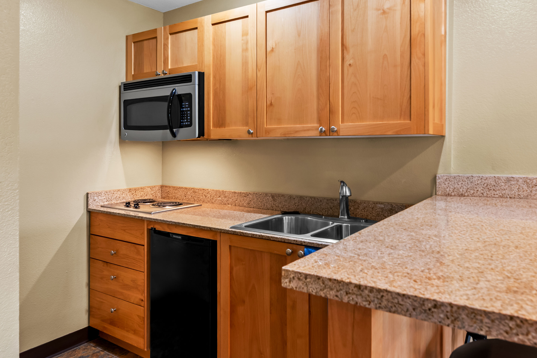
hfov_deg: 90.0
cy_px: 181
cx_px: 259
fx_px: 268
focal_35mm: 18
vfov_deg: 67.4
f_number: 7.1
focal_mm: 17
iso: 200
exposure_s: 1/1.25
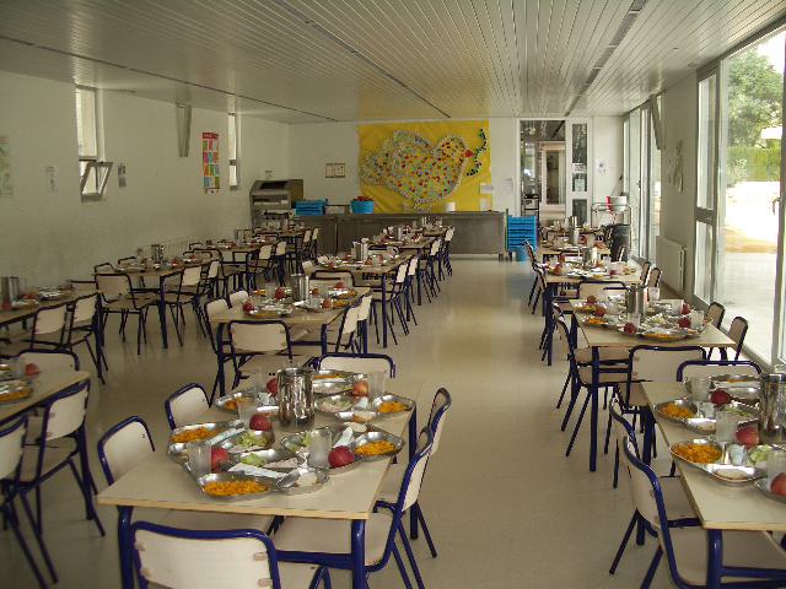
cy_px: 294
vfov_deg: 40.7
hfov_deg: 52.6
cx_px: 393
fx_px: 795
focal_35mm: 35
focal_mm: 5.8
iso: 80
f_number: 2.6
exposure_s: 1/100
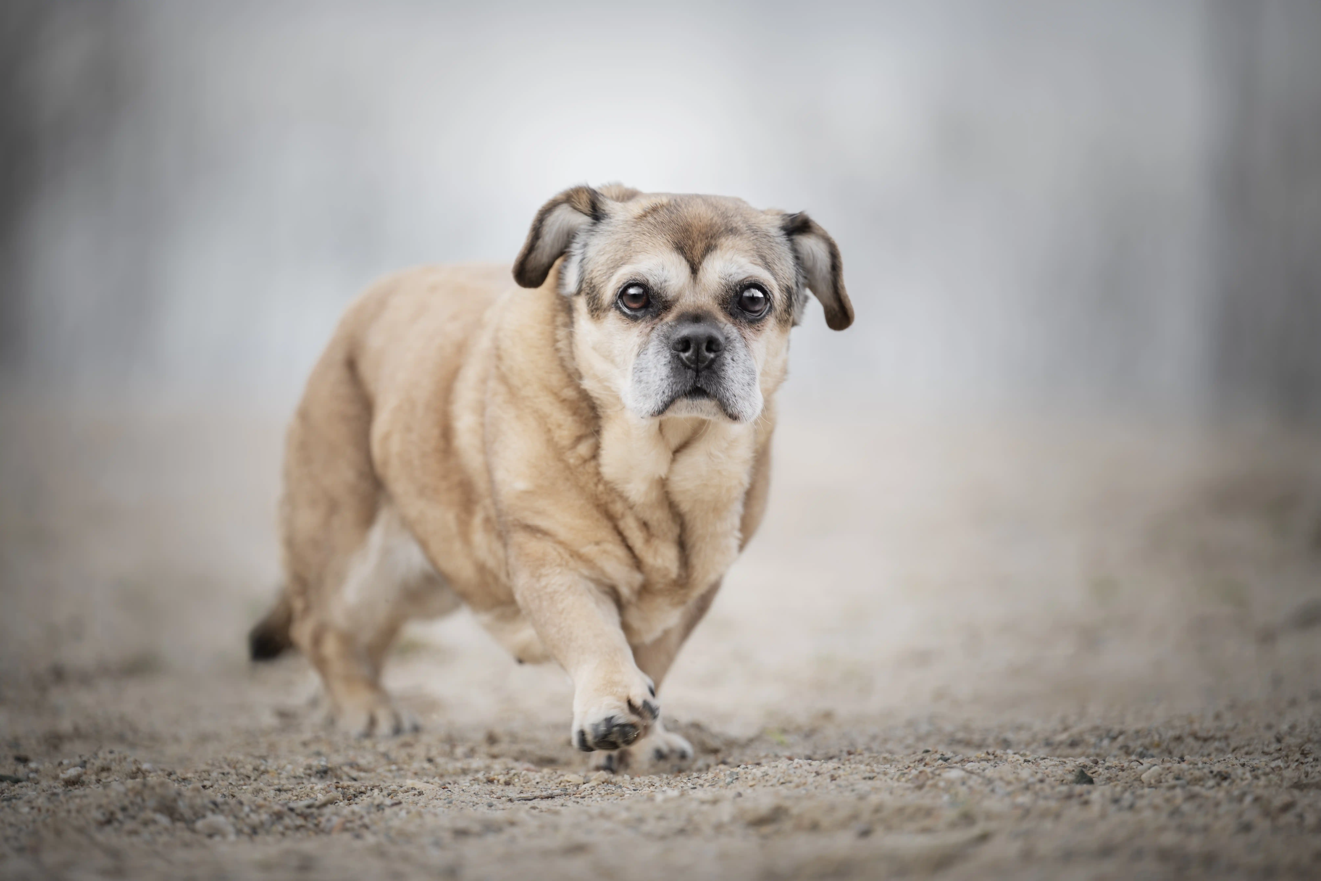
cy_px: 440
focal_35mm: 200
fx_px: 7338
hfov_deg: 10.3
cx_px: 660
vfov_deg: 6.9
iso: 64
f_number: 2.8
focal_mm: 200
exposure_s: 1/320
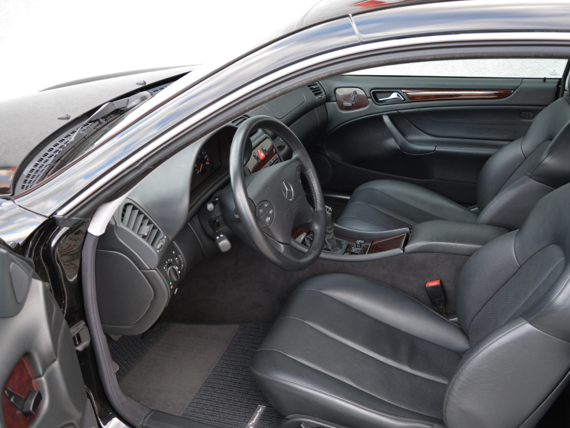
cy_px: 212
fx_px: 569
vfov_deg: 41.2
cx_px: 320
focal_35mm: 35
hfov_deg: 53.1
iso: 500
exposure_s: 1/60
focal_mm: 21
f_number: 4
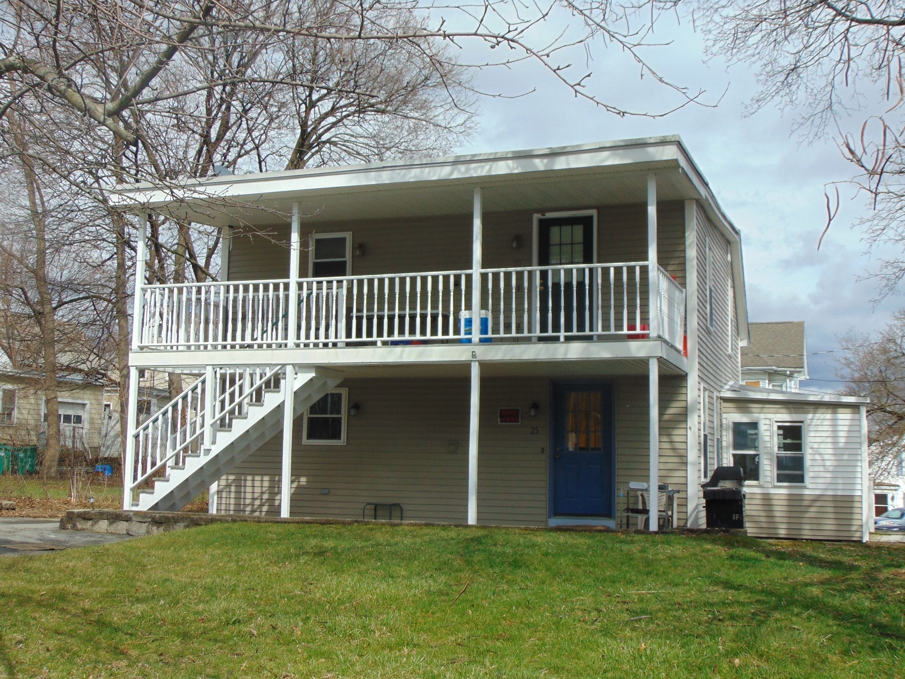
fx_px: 1098
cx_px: 452
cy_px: 340
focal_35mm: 42
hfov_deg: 44.8
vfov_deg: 34.3
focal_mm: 7.6
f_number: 8.7
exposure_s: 1/200
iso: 80
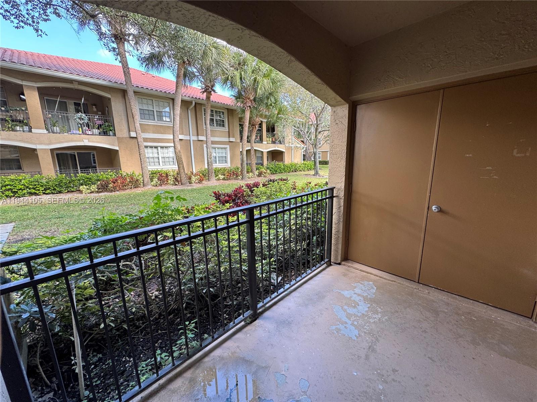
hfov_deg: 102.1
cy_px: 201
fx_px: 217
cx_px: 268
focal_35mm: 14
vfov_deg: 85.7
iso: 64
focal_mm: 2.22
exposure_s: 1/99
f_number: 2.2
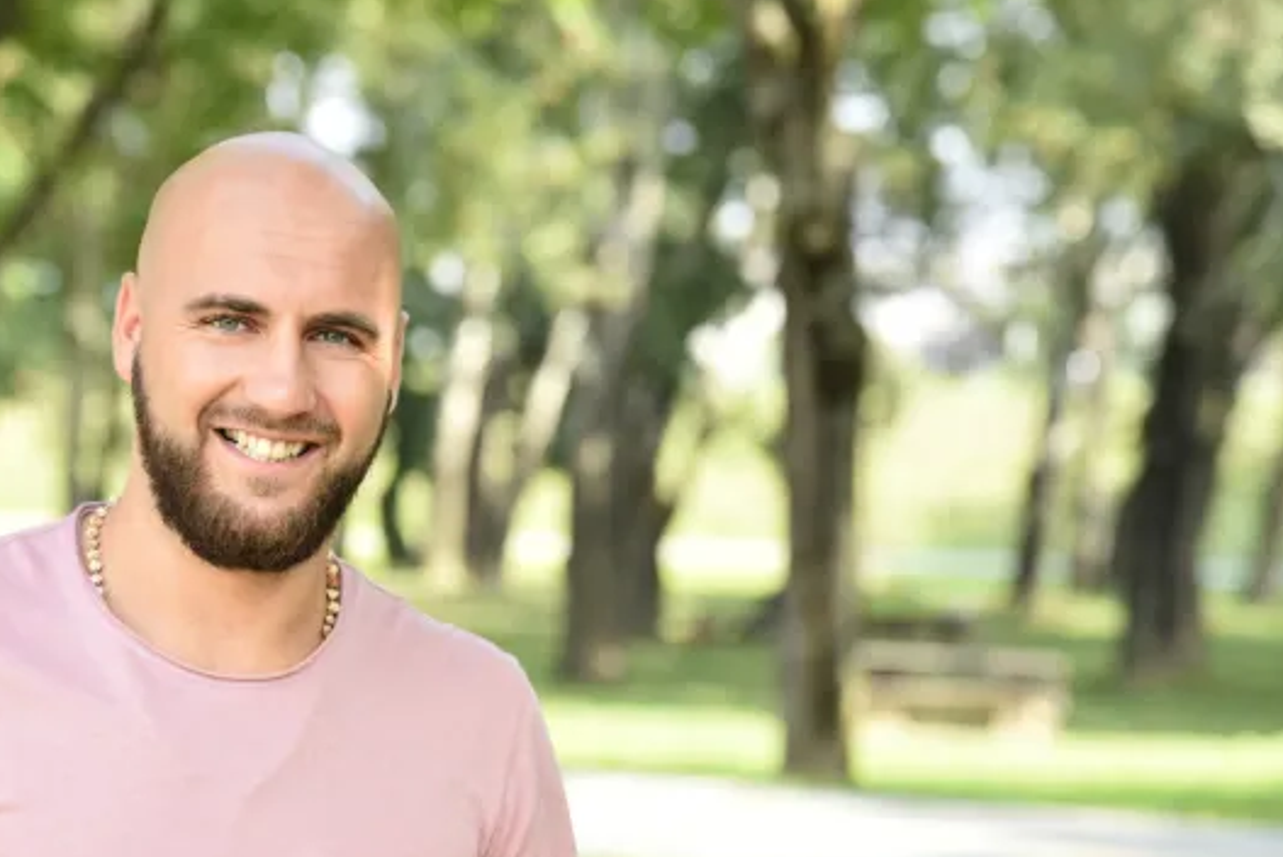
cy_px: 520
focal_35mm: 173
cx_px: 453
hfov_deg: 11.9
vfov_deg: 7.9
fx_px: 6169
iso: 640
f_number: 5
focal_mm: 120
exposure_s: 1/250
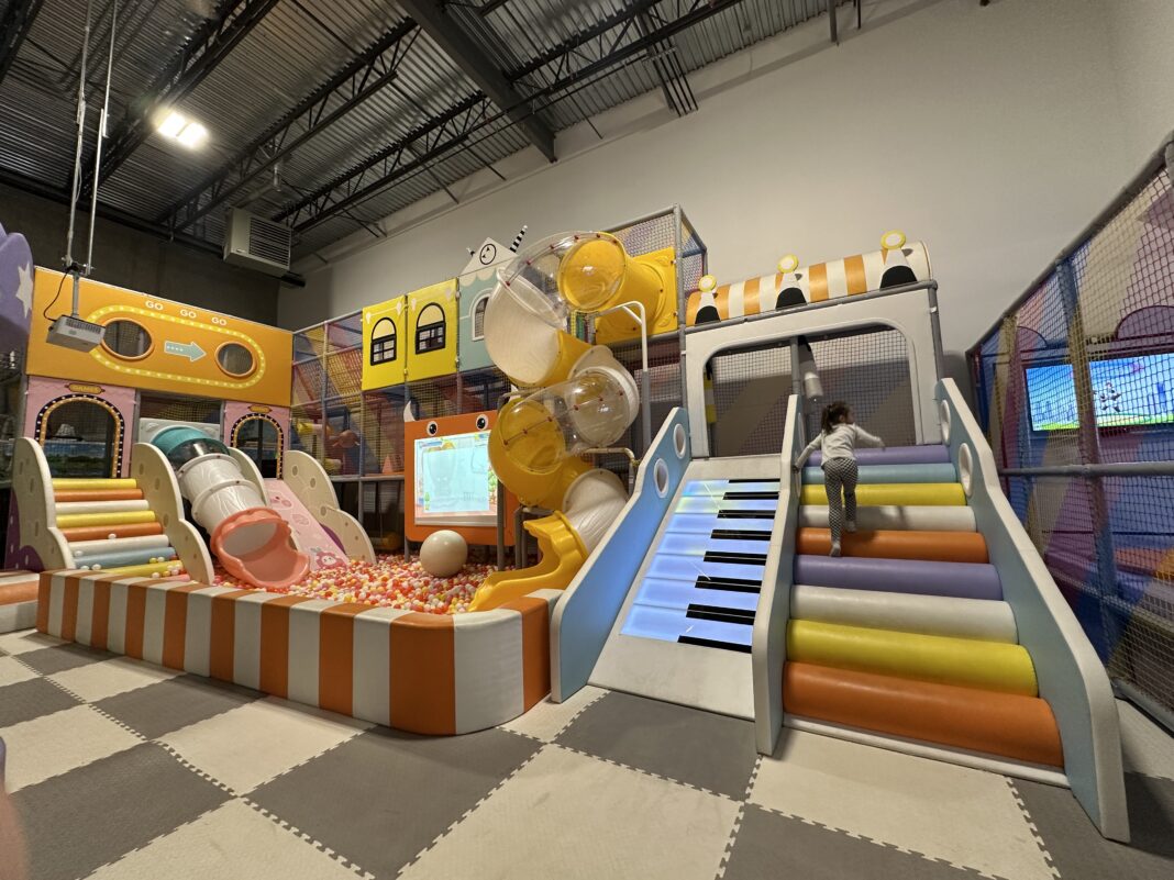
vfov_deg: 85.7
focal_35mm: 14
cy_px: 440
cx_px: 587
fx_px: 475
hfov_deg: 102.1
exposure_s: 1/60
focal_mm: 2.22
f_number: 2.2
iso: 160
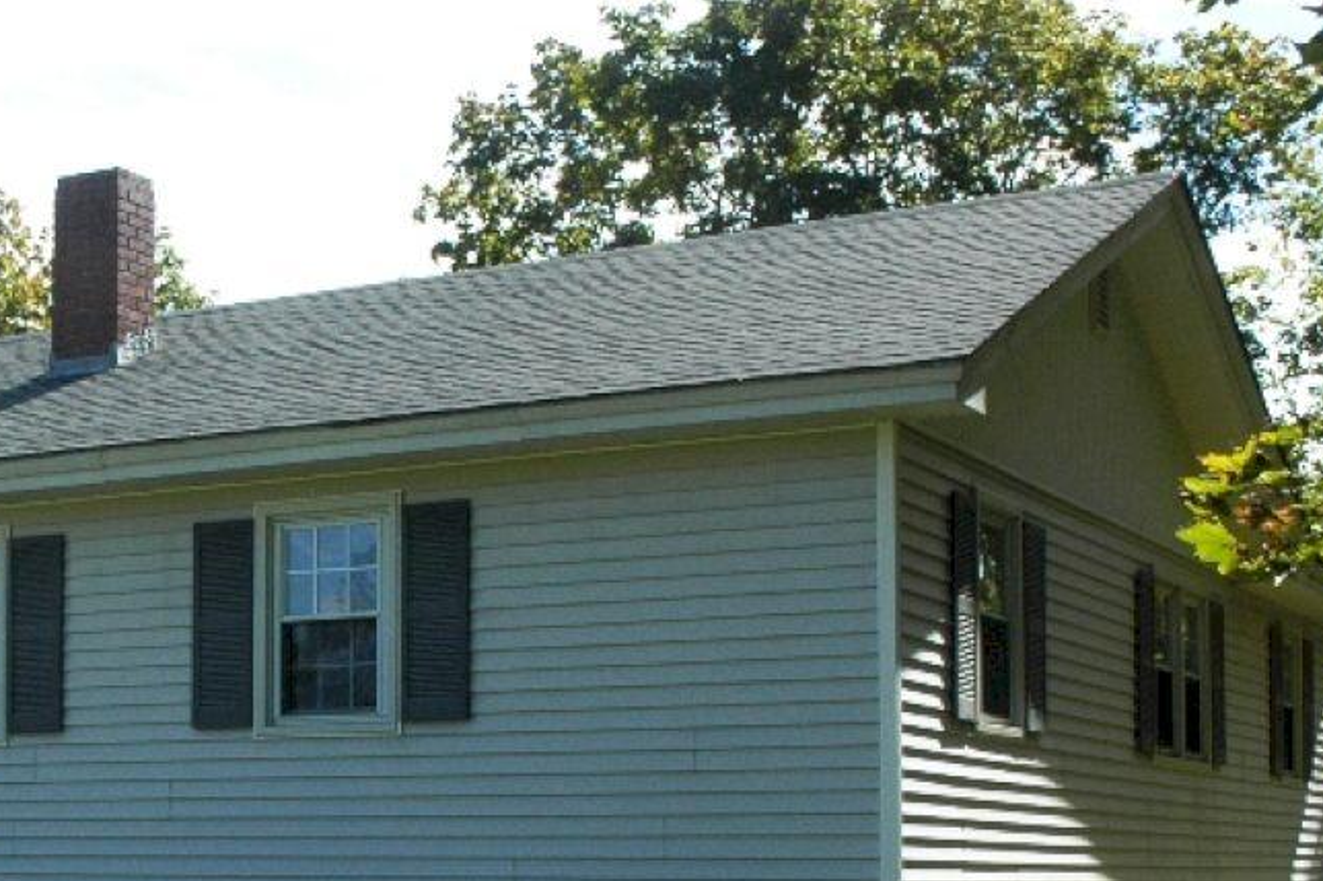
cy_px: 762
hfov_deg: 30.1
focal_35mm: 63
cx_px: 66
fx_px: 2314
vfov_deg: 21.2
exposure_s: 1/250
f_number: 11
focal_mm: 18
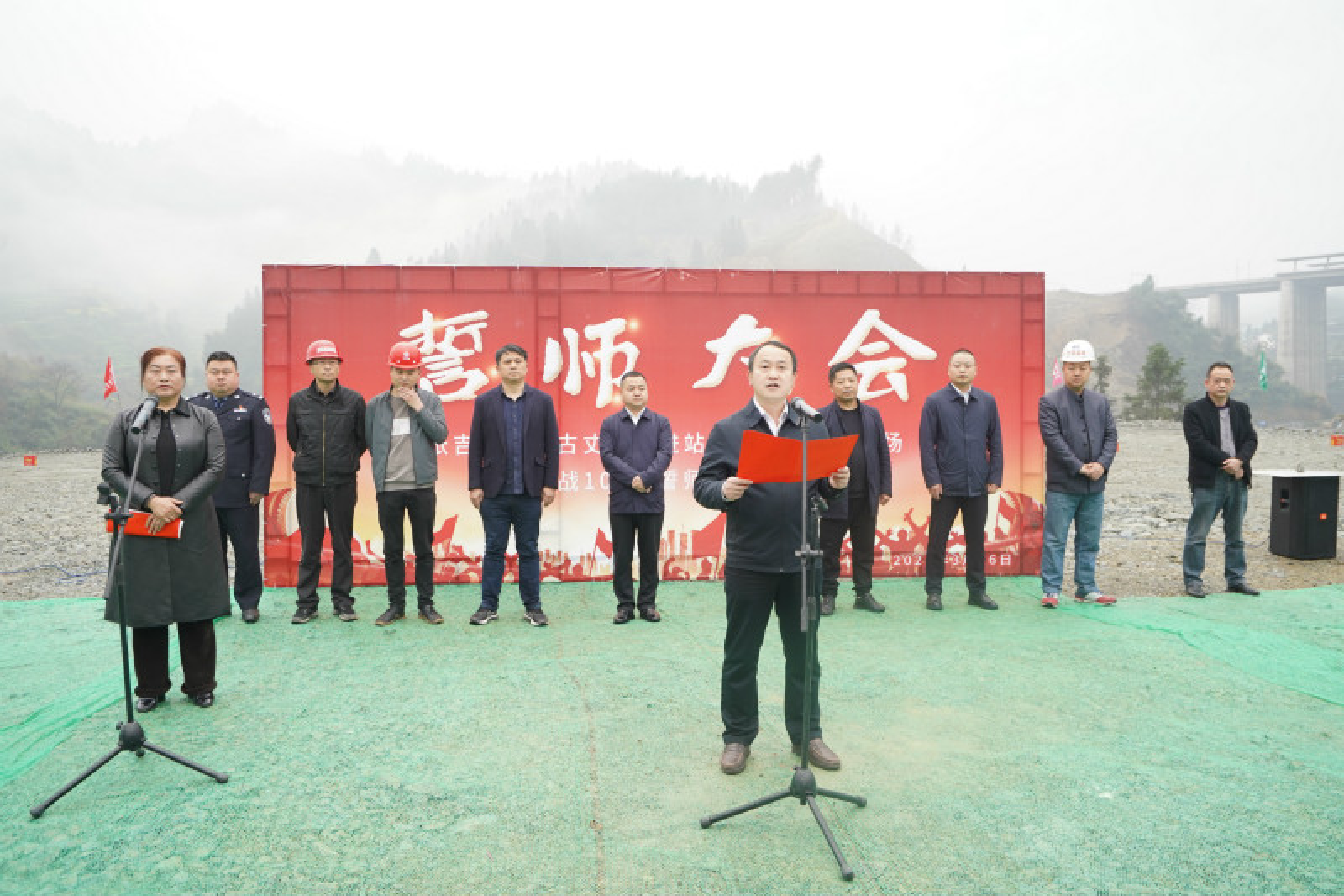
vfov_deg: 47.9
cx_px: 672
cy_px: 448
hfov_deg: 67.4
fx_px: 1008
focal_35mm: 27
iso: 800
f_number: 5.6
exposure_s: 1/200
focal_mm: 27
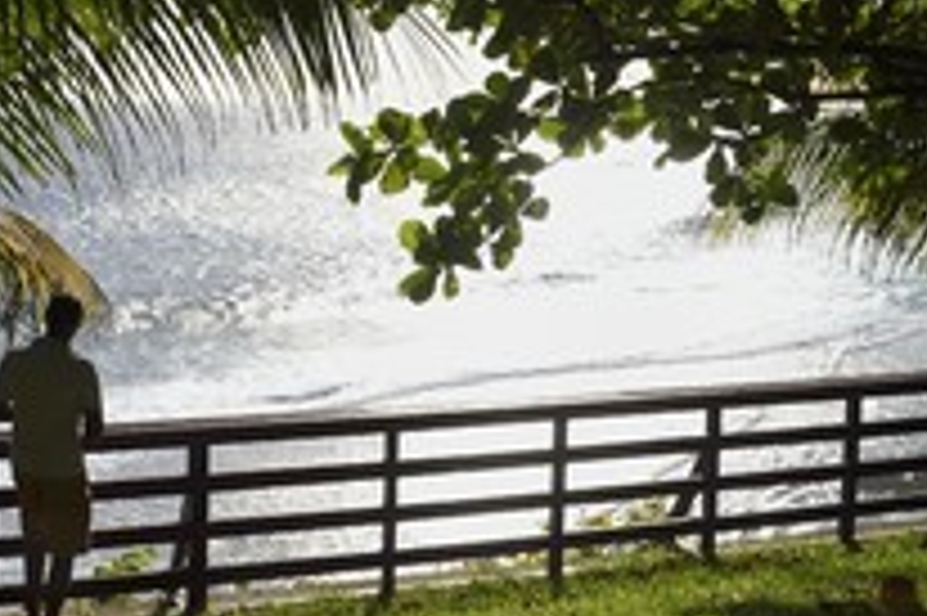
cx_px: 263
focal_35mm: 49
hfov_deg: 39.6
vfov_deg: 27.4
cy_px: 220
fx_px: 1261
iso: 200
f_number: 13
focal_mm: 24
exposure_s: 1/500
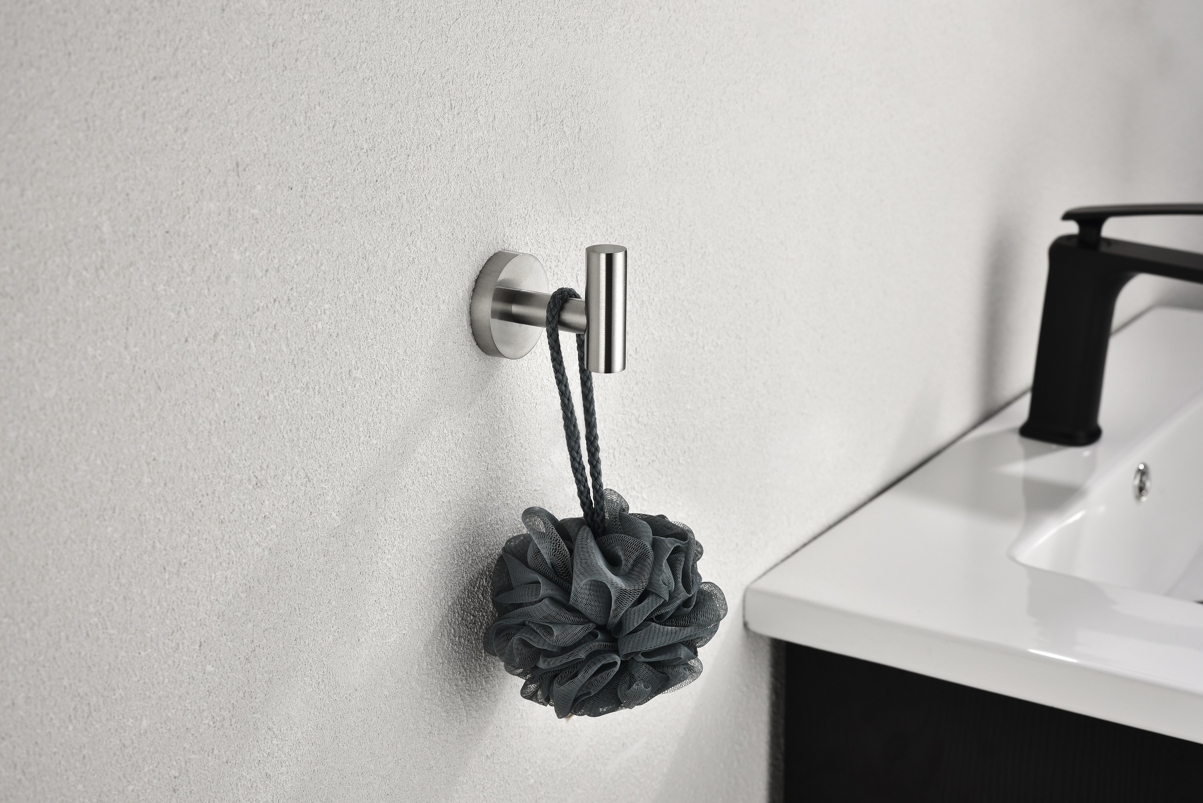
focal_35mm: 60
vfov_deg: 22.6
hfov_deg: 33.4
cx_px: 602
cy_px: 402
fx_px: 2006
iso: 80
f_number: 10
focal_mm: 60
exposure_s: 1/125
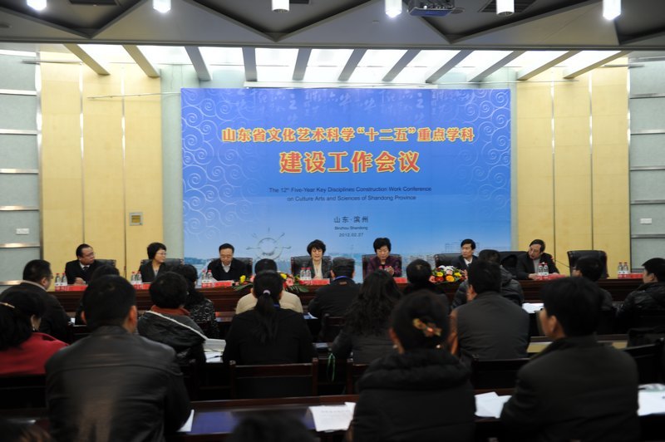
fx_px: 701
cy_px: 221
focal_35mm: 38
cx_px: 332
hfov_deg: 50.7
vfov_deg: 35.0
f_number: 2.8
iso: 200
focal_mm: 38
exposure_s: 1/15
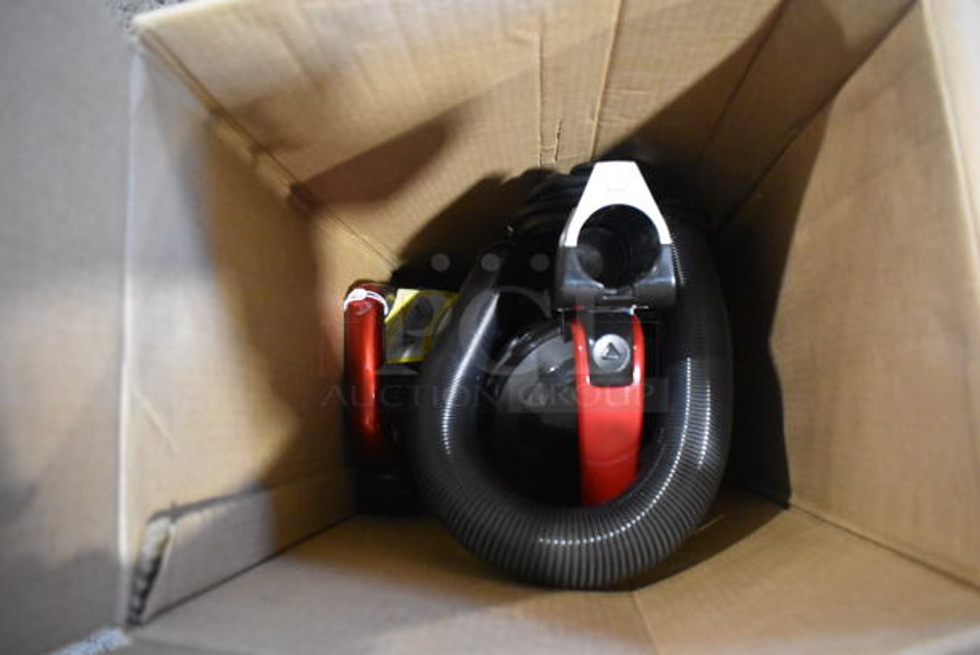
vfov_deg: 48.0
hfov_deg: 67.3
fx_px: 736
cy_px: 328
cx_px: 490
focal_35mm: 27
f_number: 3.5
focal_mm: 18
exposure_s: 1/125
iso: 6400
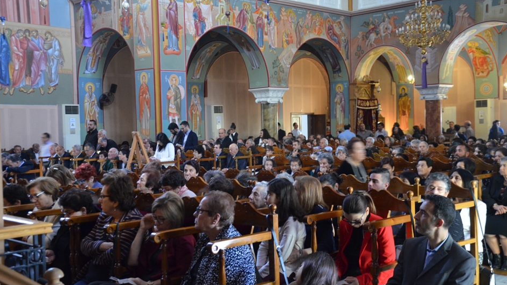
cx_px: 254
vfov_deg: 24.9
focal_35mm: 48
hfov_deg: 42.9
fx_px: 645
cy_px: 152
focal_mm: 30
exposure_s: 1/13
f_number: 4.2
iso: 2000
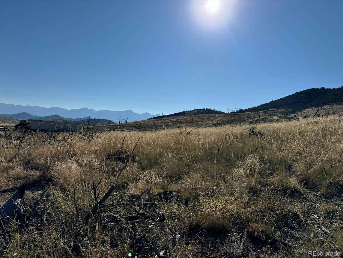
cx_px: 172
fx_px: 238
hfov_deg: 71.6
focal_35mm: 24
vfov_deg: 56.8
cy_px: 129
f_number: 1.78
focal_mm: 6.76
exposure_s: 1/10417
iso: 80
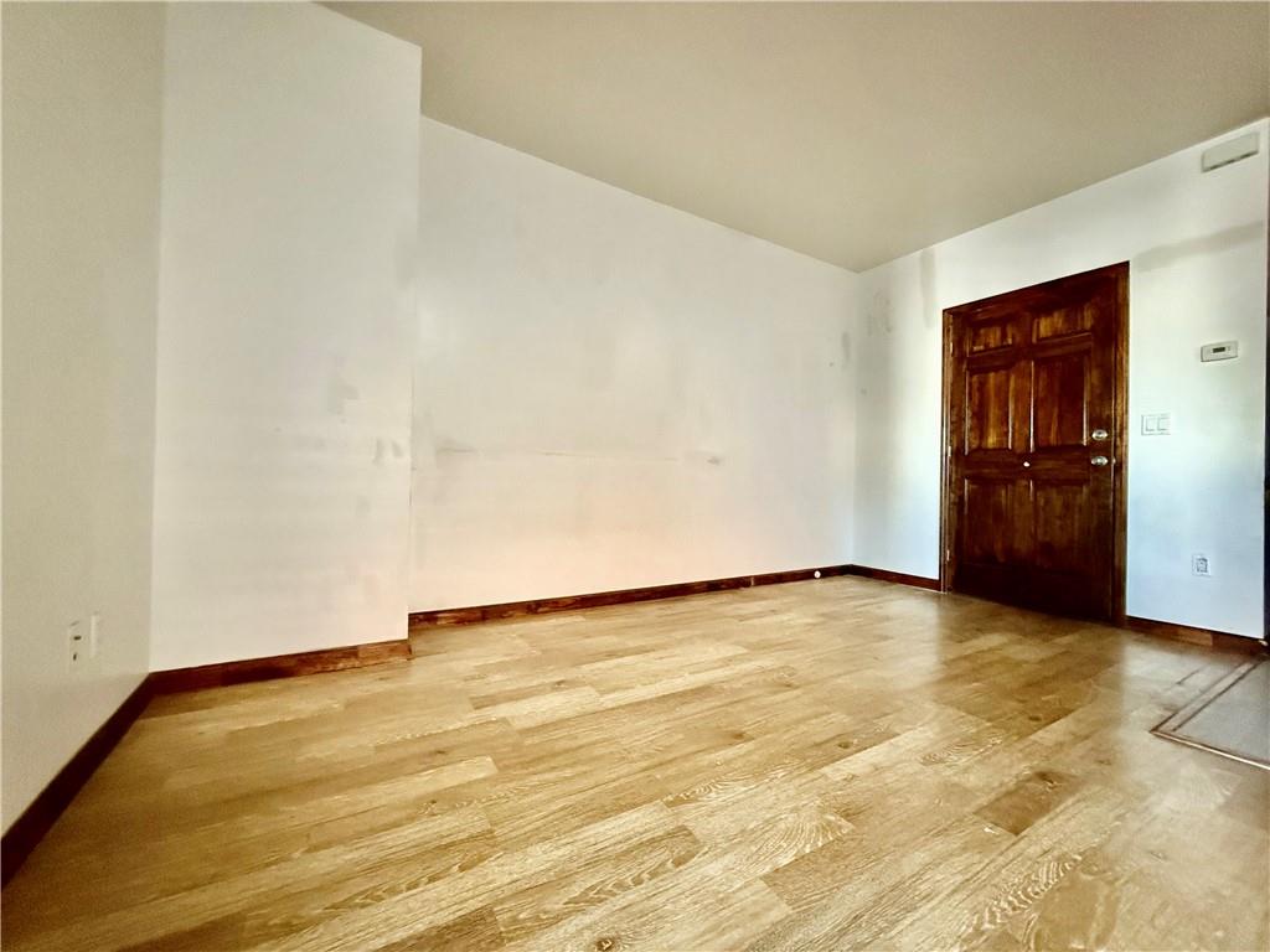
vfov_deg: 85.7
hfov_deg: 102.1
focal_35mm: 14
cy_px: 476
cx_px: 635
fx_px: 514
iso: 1000
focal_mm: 2.22
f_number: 2.2
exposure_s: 1/60
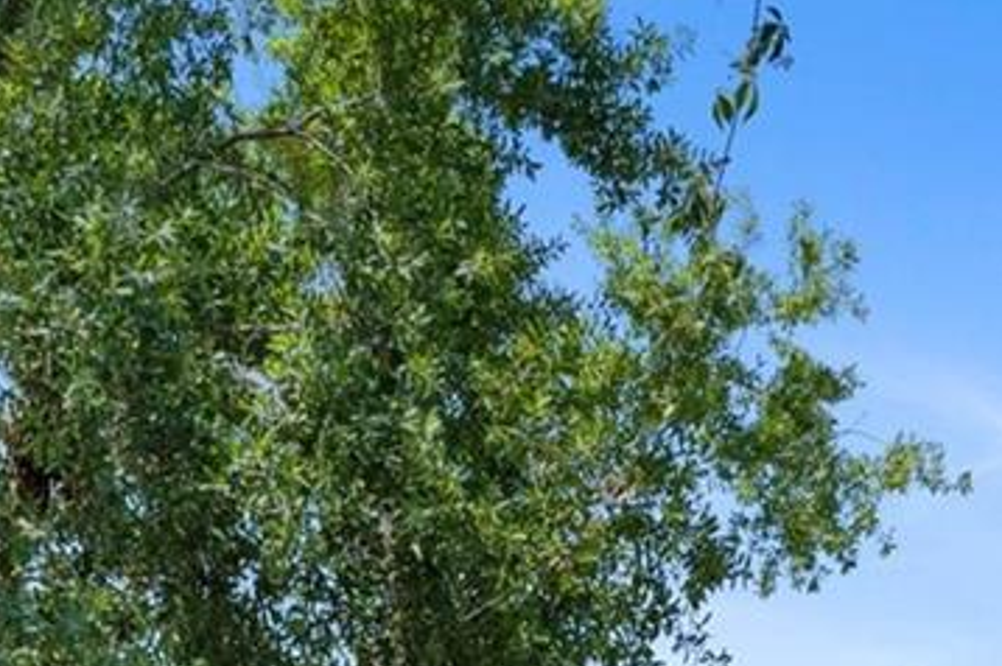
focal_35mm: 76
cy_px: 1352
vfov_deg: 14.6
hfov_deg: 26.4
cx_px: 661
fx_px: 2126
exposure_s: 1/160
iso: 100
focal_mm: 11.4
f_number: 8
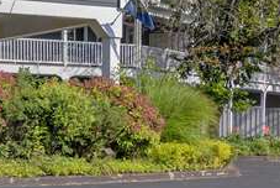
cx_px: -136
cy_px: -46
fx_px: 561
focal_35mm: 72
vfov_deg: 17.9
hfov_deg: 22.9
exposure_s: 1/1250
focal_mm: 16
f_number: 9
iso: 100
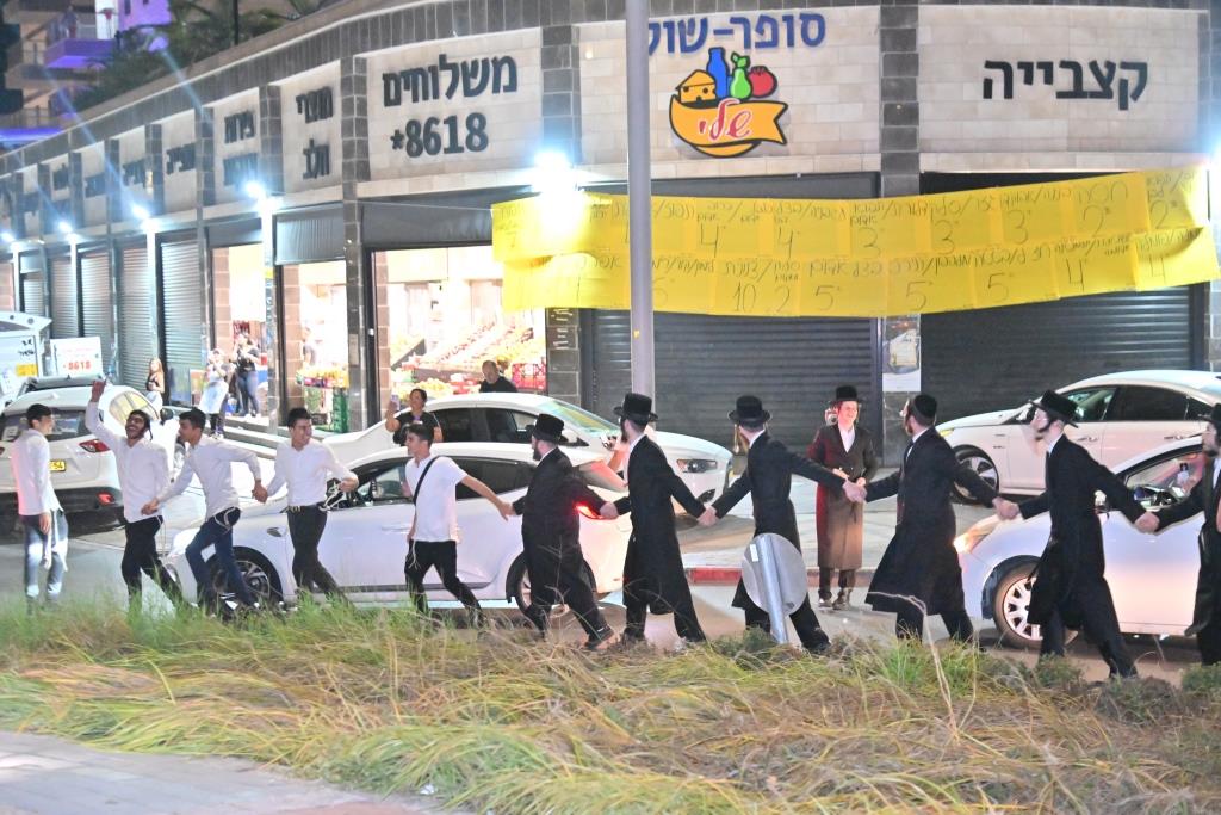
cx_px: 610
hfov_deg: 34.5
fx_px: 1967
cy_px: 408
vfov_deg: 23.4
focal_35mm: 58
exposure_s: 1/125
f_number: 4
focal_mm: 58
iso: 6400
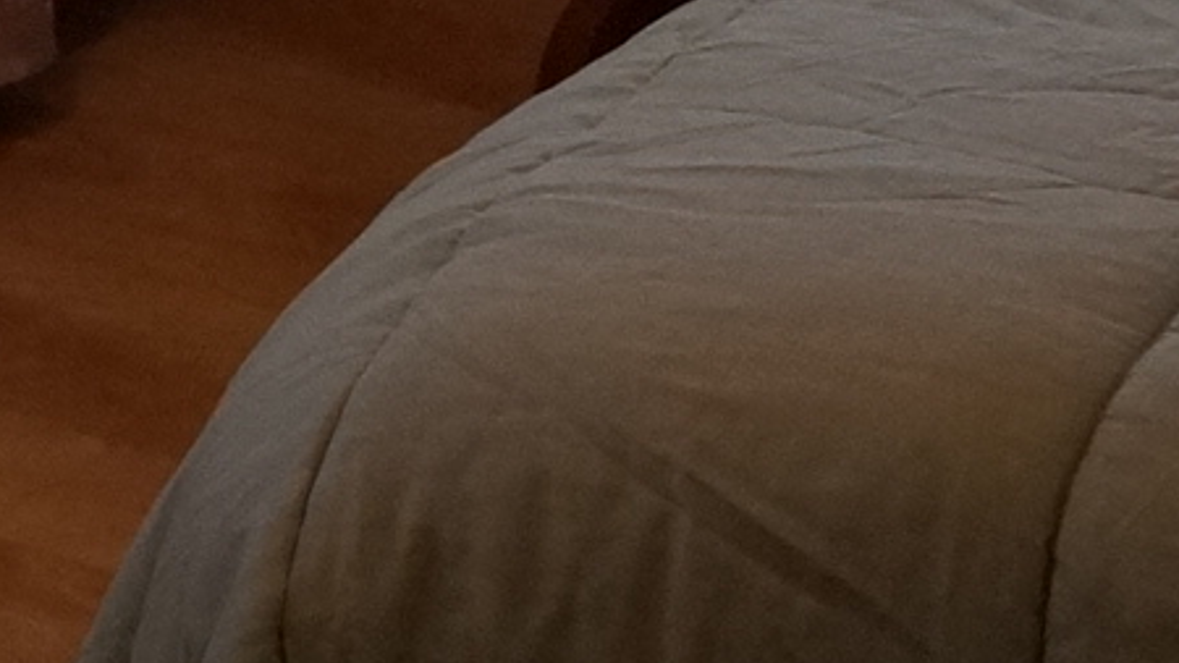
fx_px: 5376
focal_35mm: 172
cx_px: 322
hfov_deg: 12.5
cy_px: -1344
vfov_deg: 6.4
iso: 1000
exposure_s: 1/160
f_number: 4
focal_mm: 18
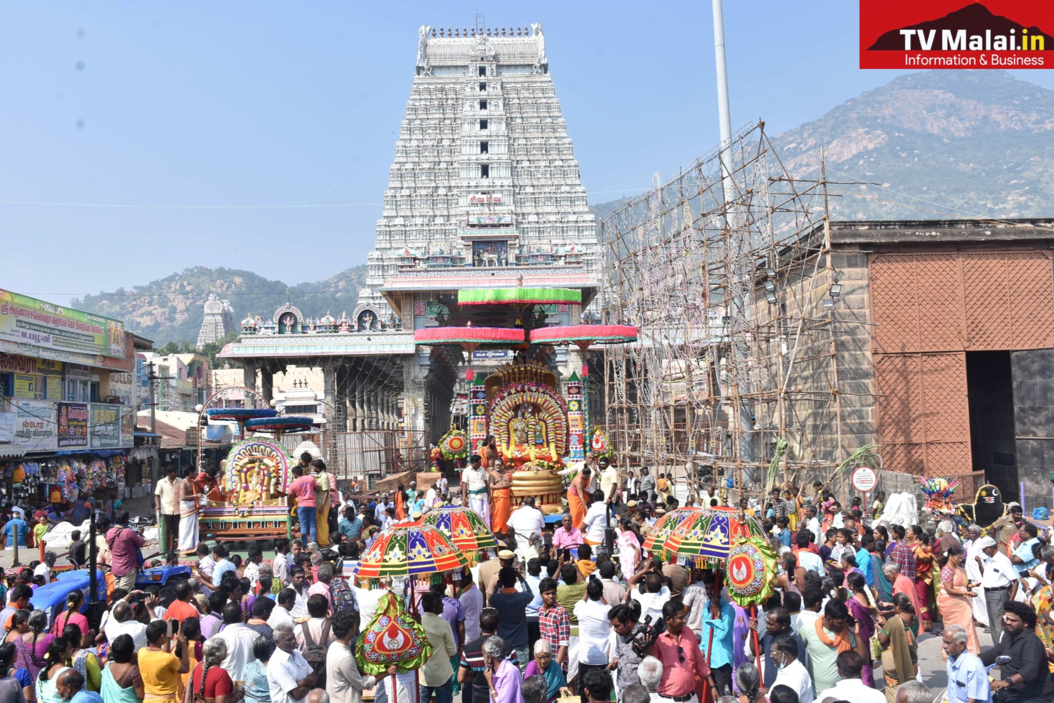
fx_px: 996
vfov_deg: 38.9
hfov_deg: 55.8
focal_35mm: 34
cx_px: 534
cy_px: 343
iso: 200
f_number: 13
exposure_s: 1/160
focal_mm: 22
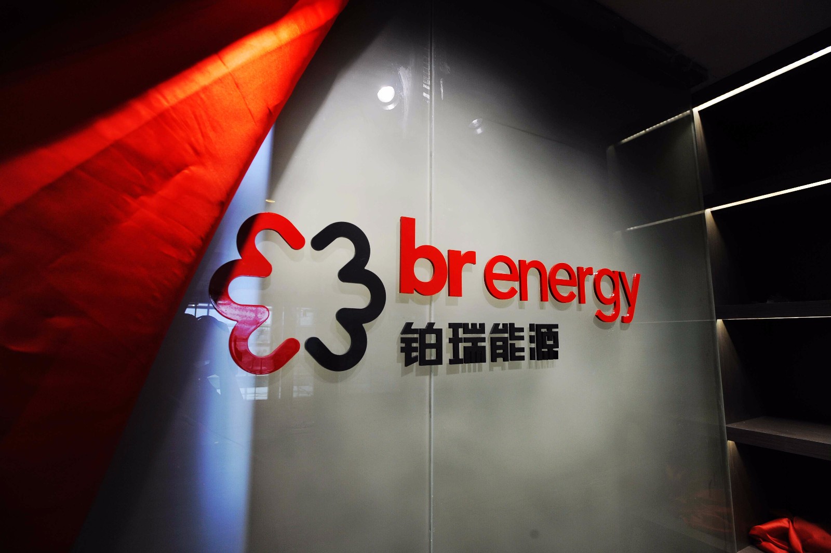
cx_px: 416
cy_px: 276
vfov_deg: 70.3
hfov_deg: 93.3
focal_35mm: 17
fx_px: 392
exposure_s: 1/250
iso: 720
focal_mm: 17
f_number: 5
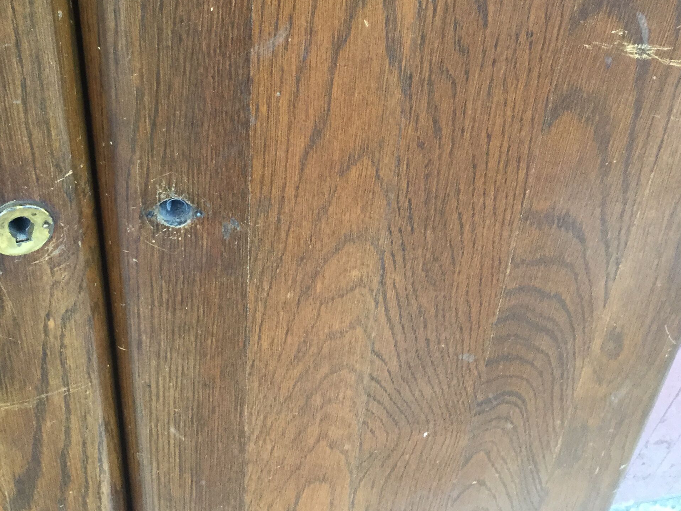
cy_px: 153
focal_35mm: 53
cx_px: 244
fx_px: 1043
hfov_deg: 35.9
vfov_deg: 27.3
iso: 125
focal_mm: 3.3
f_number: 2.4
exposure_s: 1/33
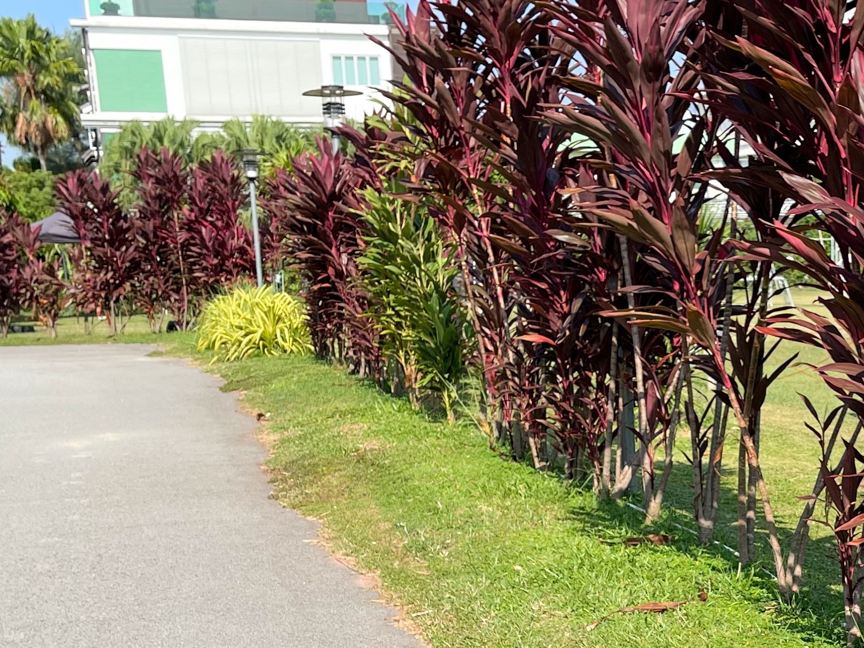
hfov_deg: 28.6
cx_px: 779
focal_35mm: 65
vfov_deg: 22.0
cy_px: 589
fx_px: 1622
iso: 32
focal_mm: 5.1
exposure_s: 1/2786
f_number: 1.6
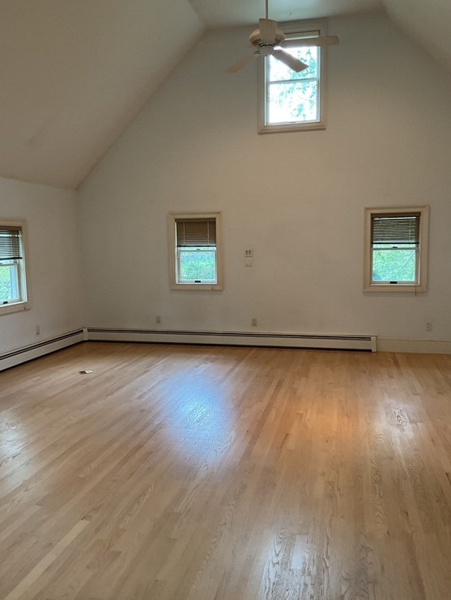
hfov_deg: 46.8
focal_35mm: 30
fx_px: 521
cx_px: 228
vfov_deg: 59.9
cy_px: 296
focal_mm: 3
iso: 100
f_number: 1.8
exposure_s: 1/60
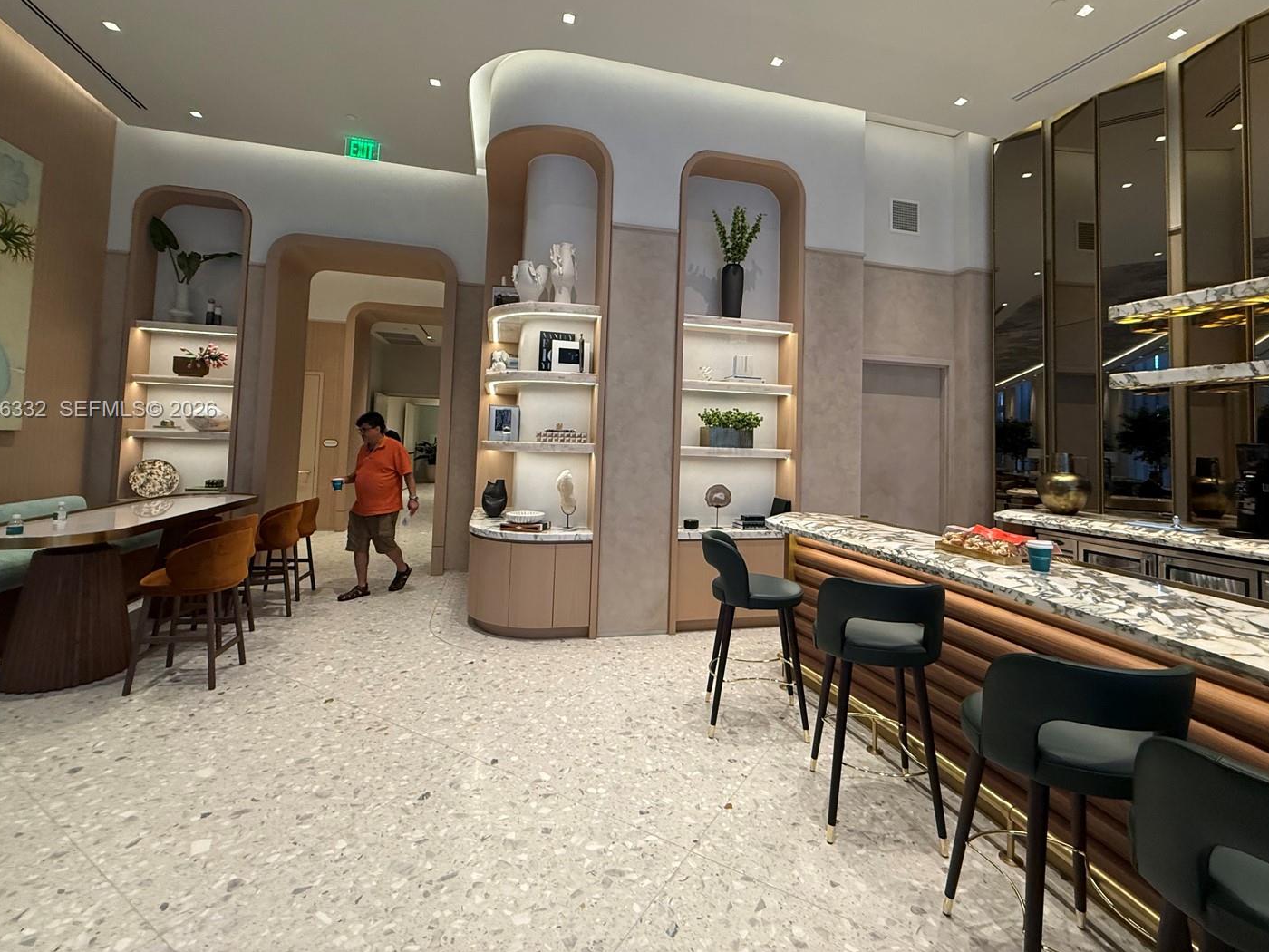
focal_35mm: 16
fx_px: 587
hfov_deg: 94.5
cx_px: 659
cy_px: 411
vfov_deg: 77.7
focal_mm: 2.22
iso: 250
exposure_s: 1/120
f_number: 2.2
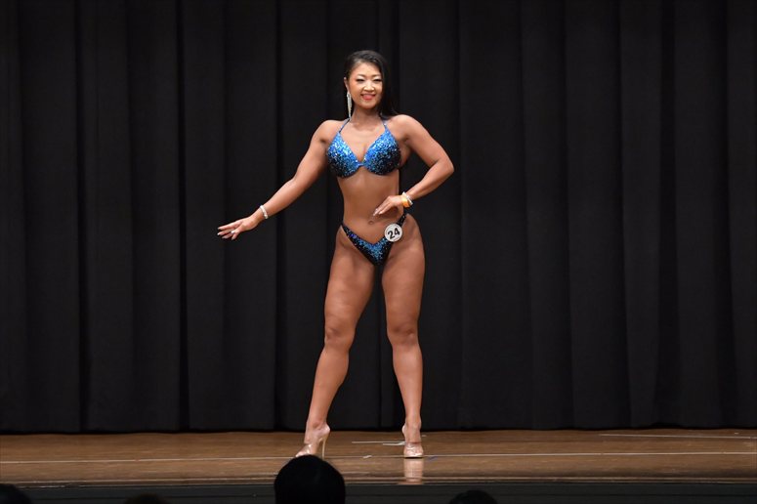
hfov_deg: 10.2
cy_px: 252
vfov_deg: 6.8
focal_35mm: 202
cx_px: 378
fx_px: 4246
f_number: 5.6
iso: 6400
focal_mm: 135
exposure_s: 1/400
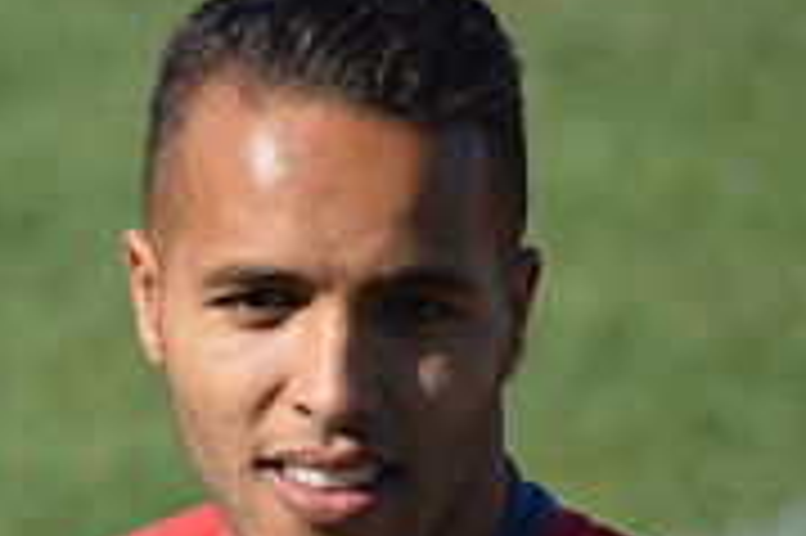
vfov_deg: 1.4
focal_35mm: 1007
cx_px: 167
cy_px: 432
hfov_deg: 2.0
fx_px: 22524
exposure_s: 1/1600
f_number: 5.6
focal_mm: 300
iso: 400
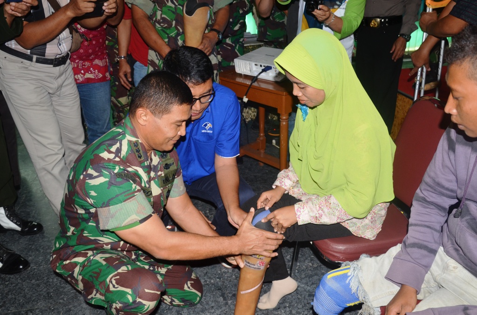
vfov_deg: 41.5
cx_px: 238
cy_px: 158
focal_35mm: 32
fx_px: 416
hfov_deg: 59.6
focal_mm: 21
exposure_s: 1/125
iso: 400
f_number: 4.5
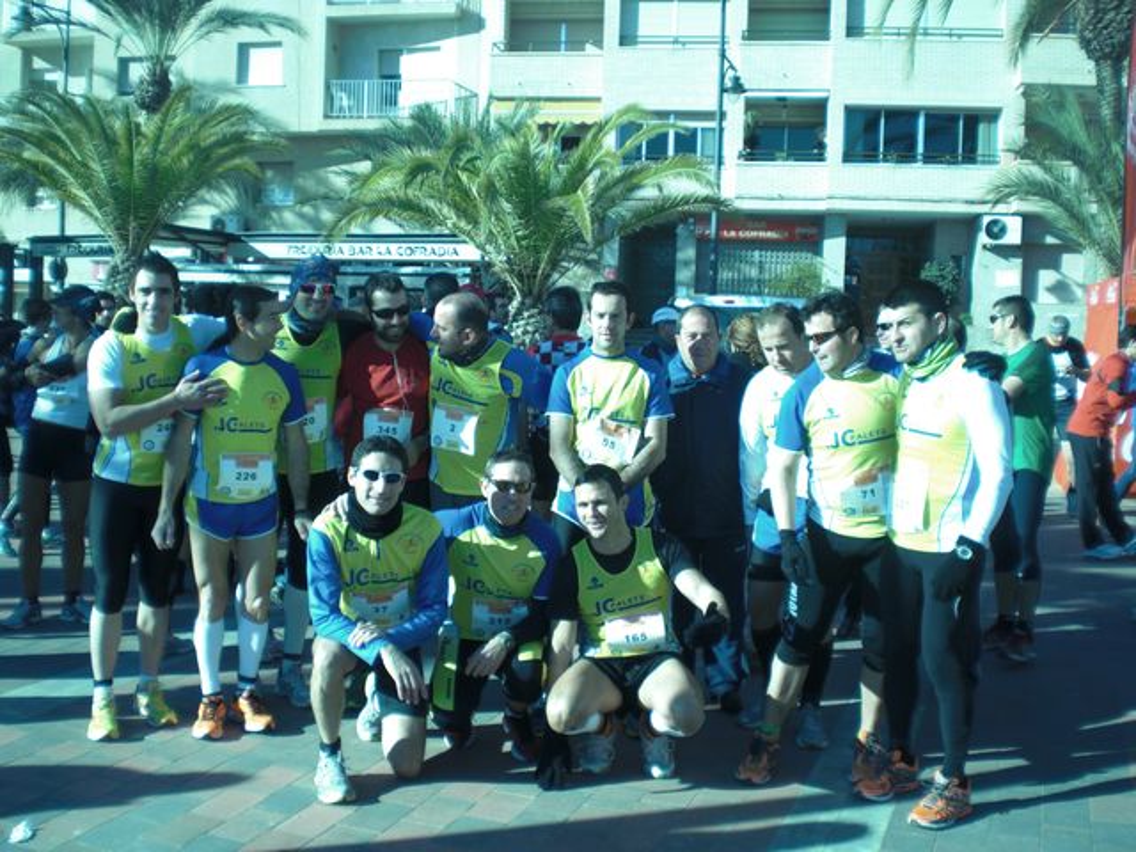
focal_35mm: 38
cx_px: 568
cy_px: 426
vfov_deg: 37.7
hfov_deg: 49.0
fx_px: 1247
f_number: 3.1
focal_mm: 6.3
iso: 64
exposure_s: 1/320
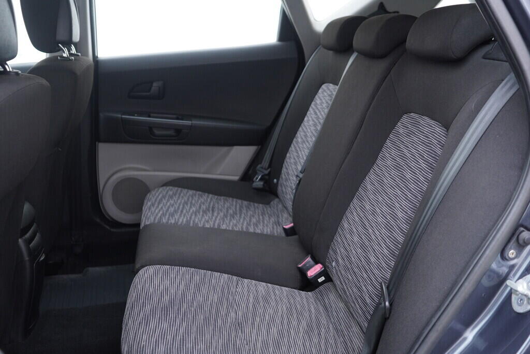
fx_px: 530
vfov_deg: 36.9
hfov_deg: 53.1
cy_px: 177
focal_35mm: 36
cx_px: 265
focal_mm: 24
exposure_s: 1/40
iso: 320
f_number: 2.8
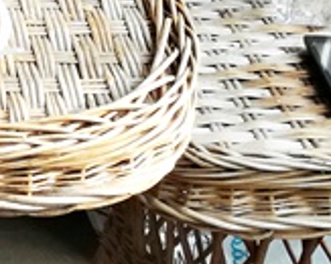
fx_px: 1585
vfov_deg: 9.4
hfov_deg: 11.0
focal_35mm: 162
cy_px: -47
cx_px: -288
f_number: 2
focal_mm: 3.79
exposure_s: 1/194
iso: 50
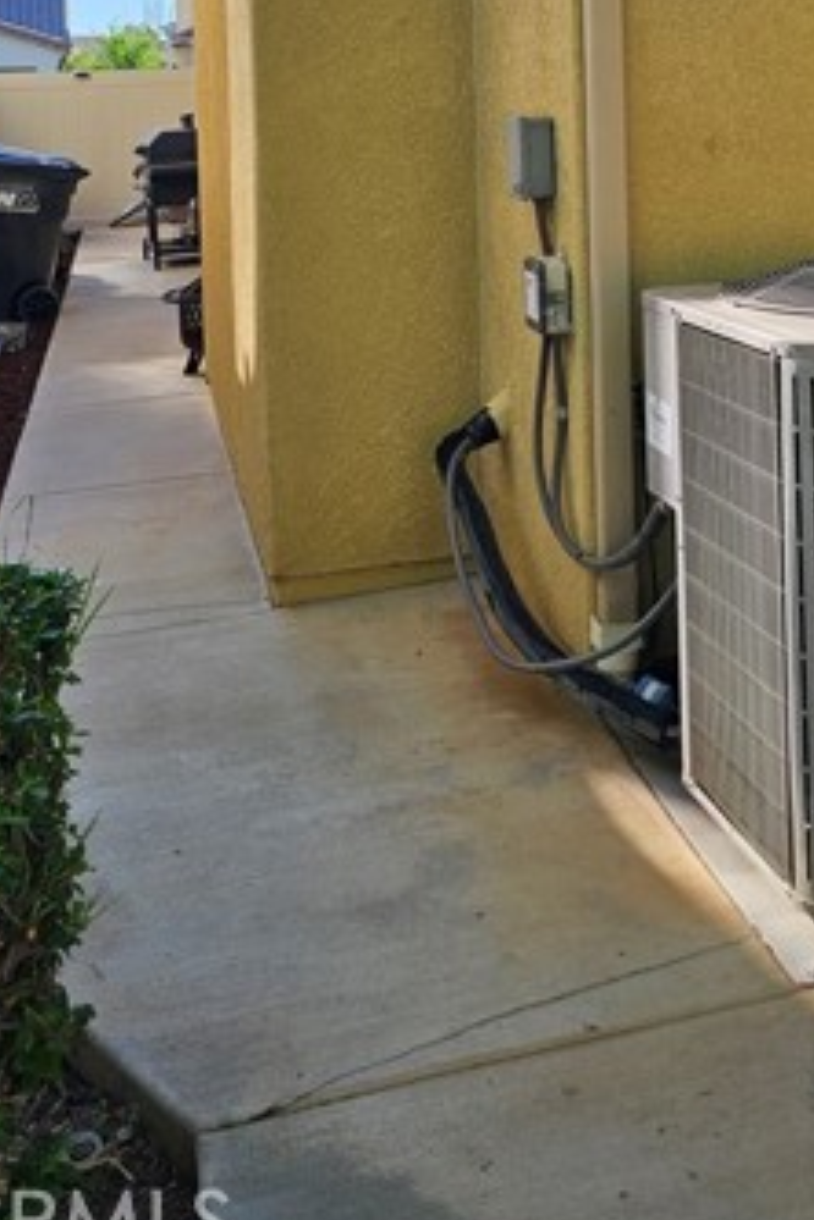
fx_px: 1560
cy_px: 103
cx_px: 590
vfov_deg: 39.4
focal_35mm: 46
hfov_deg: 28.9
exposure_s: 1/238
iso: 10
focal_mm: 6.3
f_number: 1.7
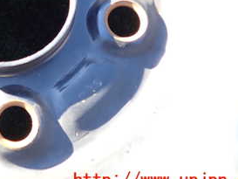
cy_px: -4
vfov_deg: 21.4
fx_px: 454
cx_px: 9
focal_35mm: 66
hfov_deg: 27.9
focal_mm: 5.4
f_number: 2.3
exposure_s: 1/100
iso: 100
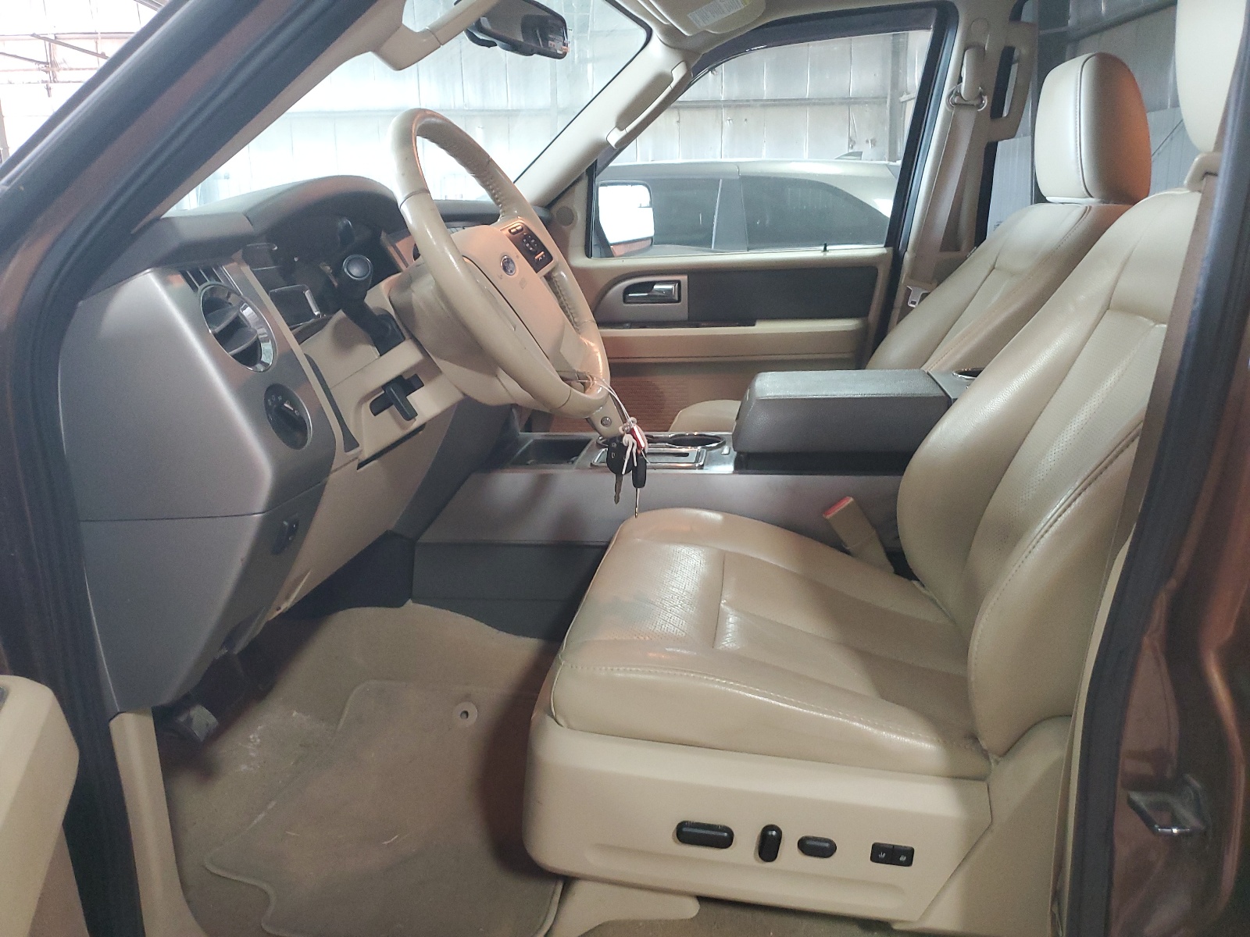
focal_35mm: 26
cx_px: 625
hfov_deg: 67.3
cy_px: 468
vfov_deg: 53.1
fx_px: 939
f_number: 1.5
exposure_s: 1/24
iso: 286
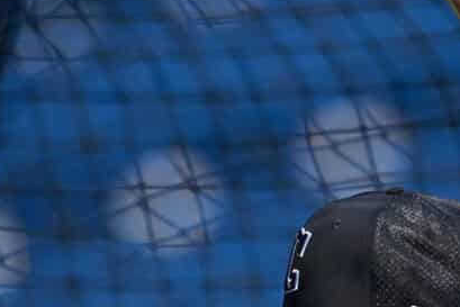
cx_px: 407
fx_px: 16884
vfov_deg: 1.0
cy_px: 399
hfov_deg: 1.6
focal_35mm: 1321
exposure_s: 1/5000
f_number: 4
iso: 400
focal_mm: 400
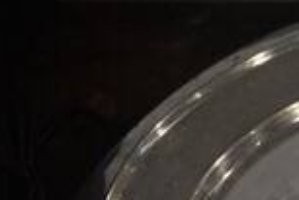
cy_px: 231
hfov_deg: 15.4
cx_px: 588
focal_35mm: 108
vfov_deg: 12.4
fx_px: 897
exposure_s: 1/125
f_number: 3.5
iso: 800
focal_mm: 18
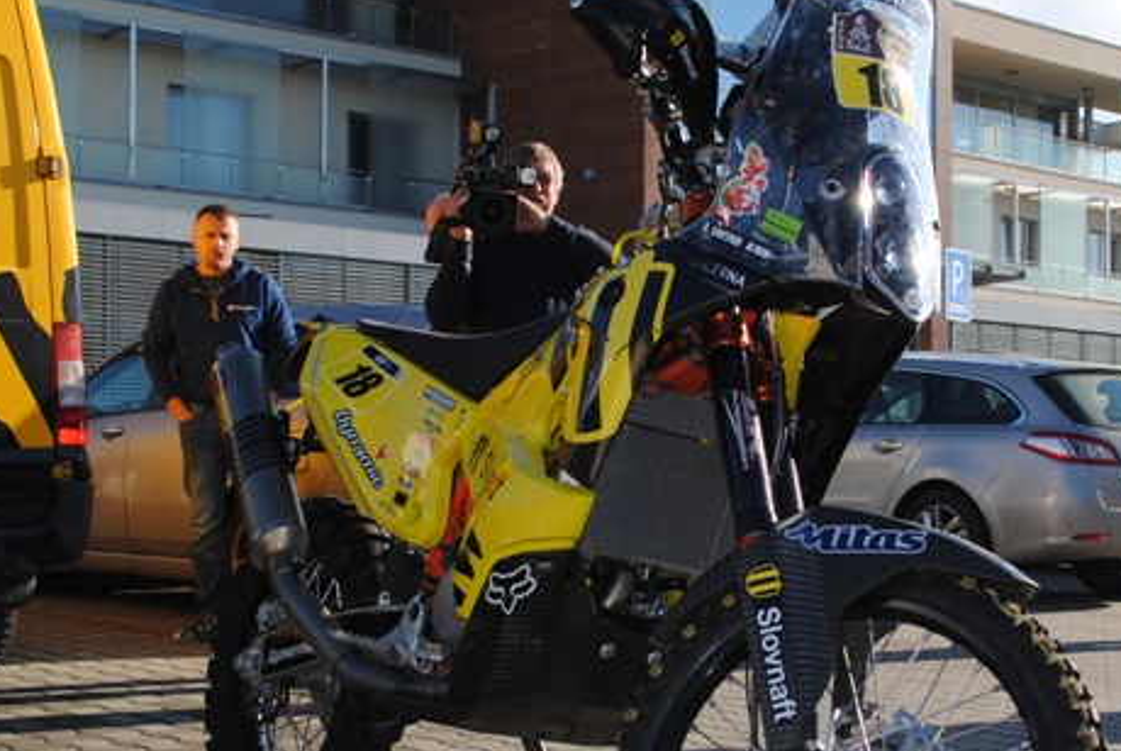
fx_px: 1964
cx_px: 670
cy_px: 514
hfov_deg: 31.8
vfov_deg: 21.5
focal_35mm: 63
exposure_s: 1/200
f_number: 8
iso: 100
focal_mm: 28
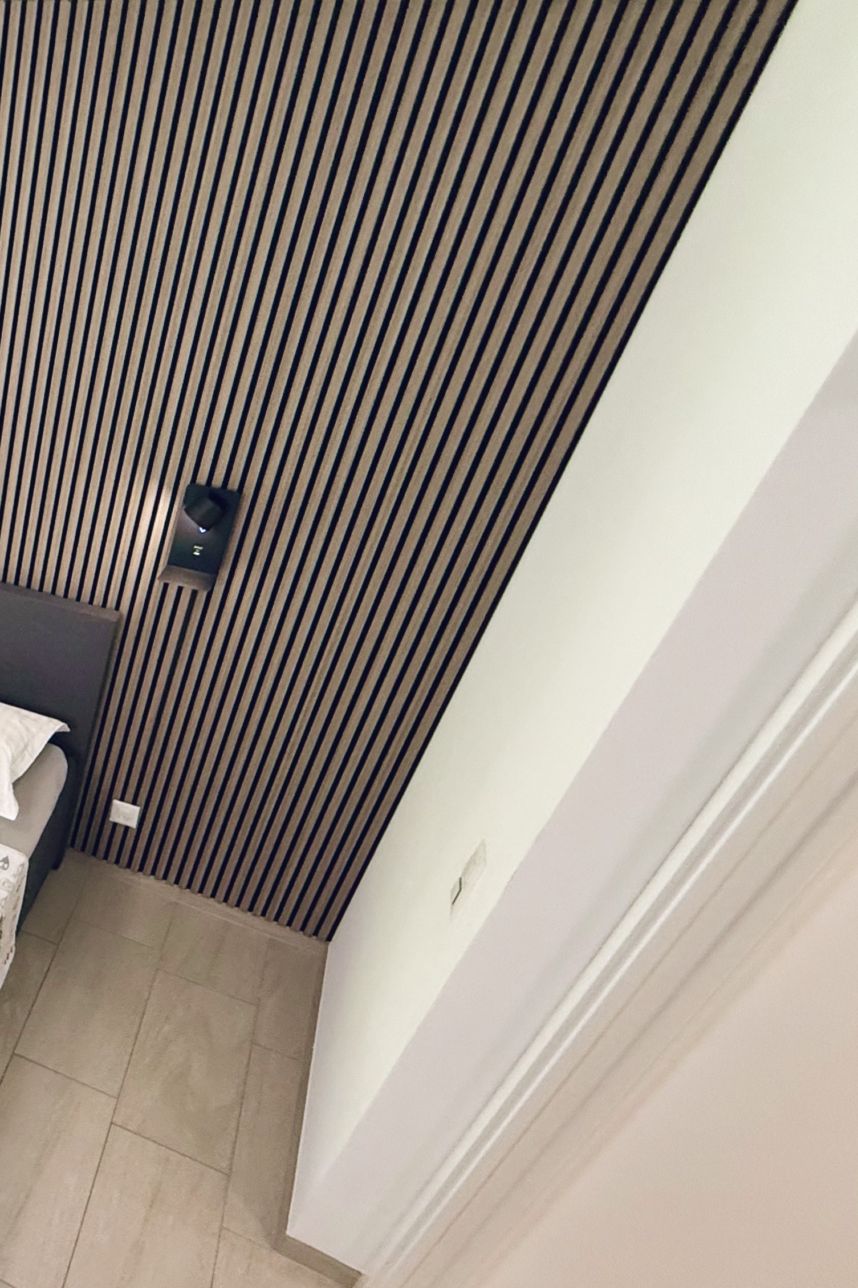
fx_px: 930
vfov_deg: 69.2
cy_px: 720
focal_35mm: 26
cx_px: -167
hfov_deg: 37.6
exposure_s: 1/100
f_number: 2.2
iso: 250
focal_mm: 2.22
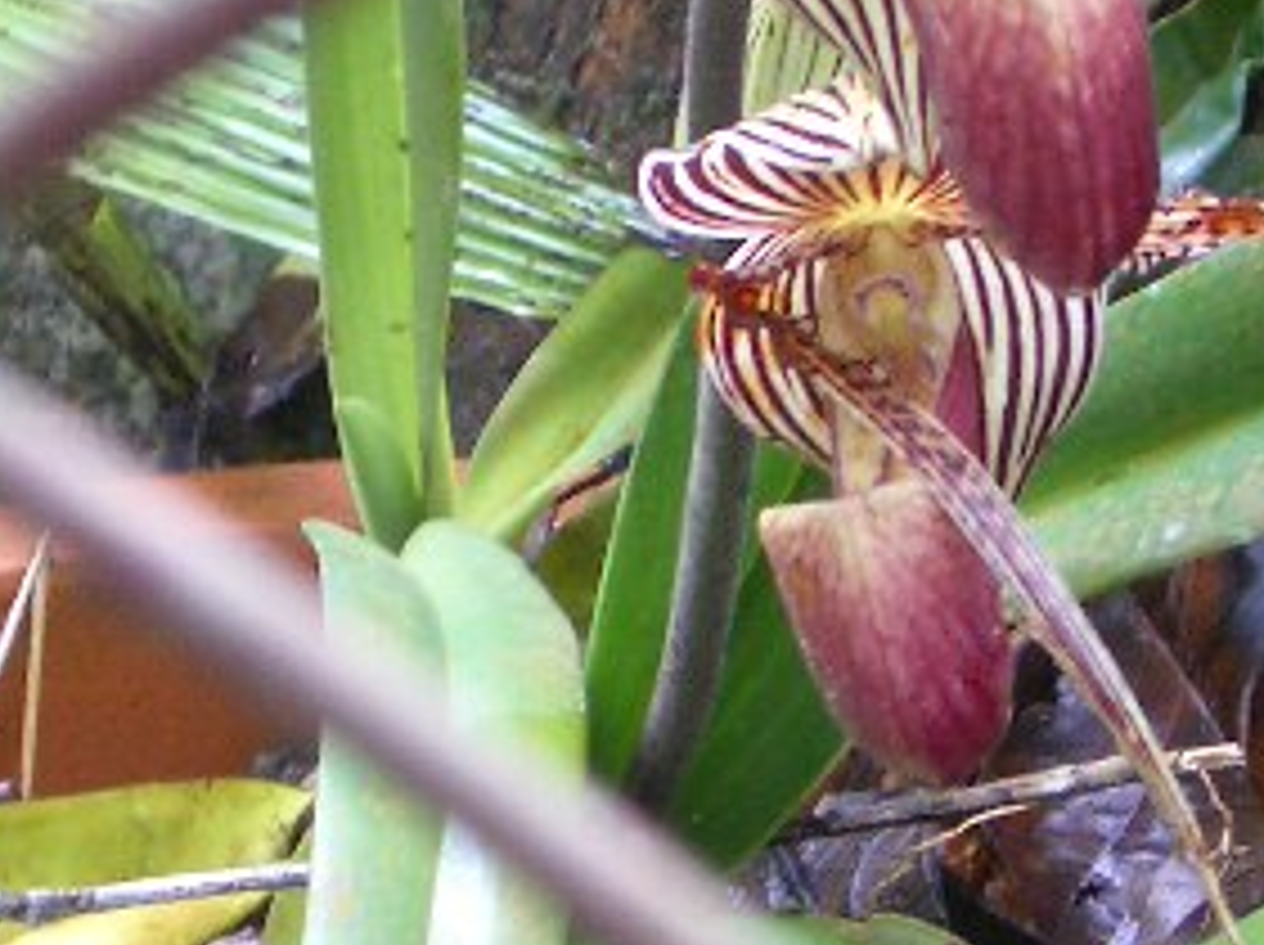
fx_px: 9846
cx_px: 1161
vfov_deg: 5.5
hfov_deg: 7.3
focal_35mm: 270
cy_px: 342
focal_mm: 12.2
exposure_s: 1/20
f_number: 3.9
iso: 100
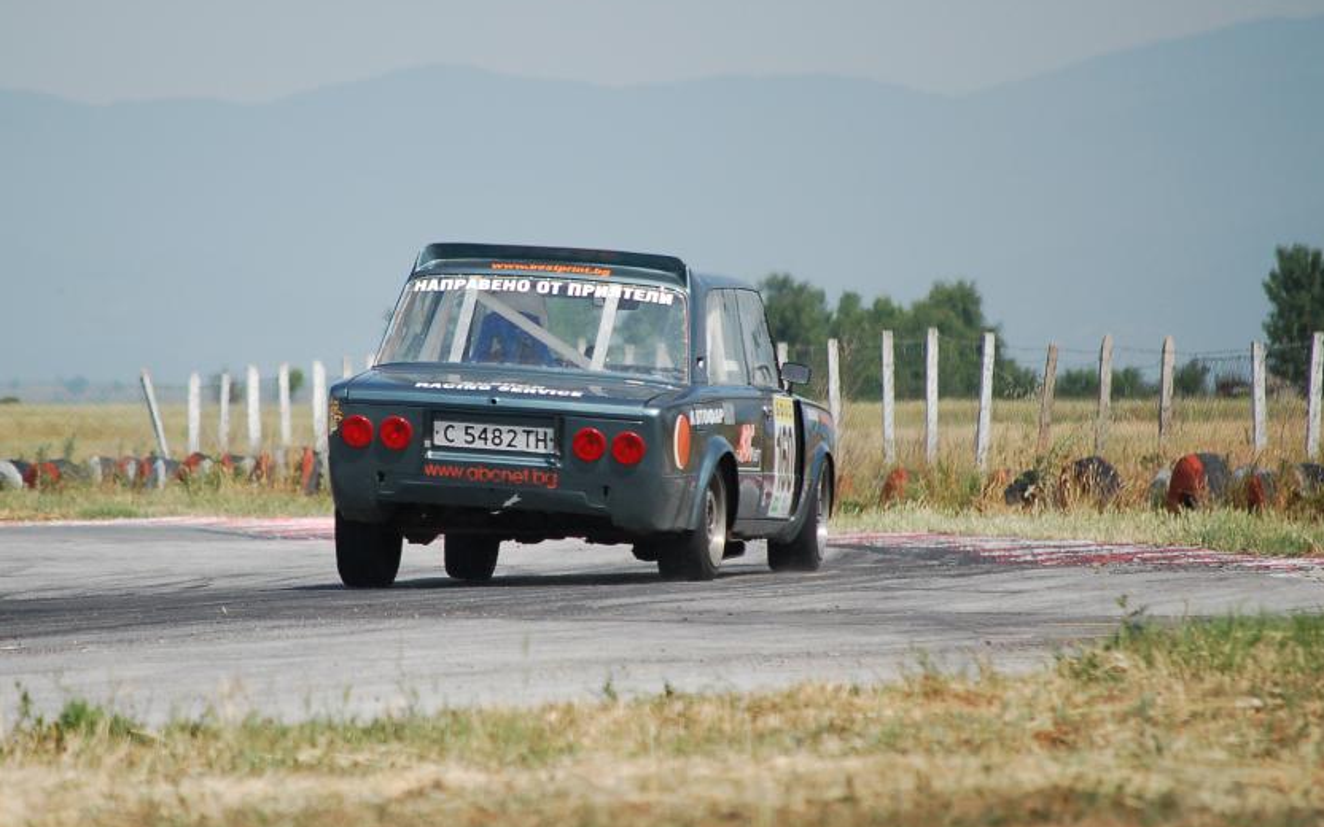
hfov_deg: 5.6
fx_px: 13567
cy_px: 394
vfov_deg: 3.5
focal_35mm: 376
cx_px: 522
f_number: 5.6
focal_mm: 200
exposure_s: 1/1000
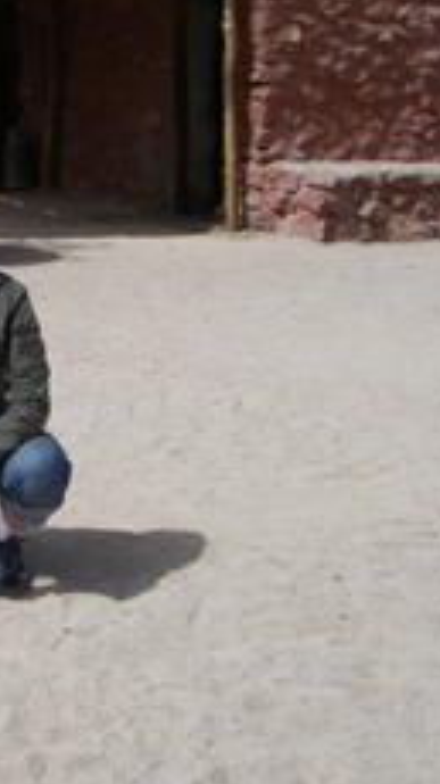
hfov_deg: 14.4
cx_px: -82
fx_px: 1684
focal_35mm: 81
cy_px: 273
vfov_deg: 26.1
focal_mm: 6.2
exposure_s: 1/800
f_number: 4.3
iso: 64
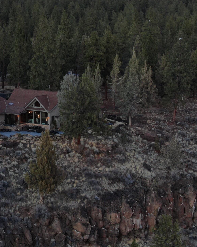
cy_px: 81
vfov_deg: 19.7
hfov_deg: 15.5
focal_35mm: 97
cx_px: -7
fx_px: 707
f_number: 3.8
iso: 100
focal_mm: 8.6
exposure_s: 1/40
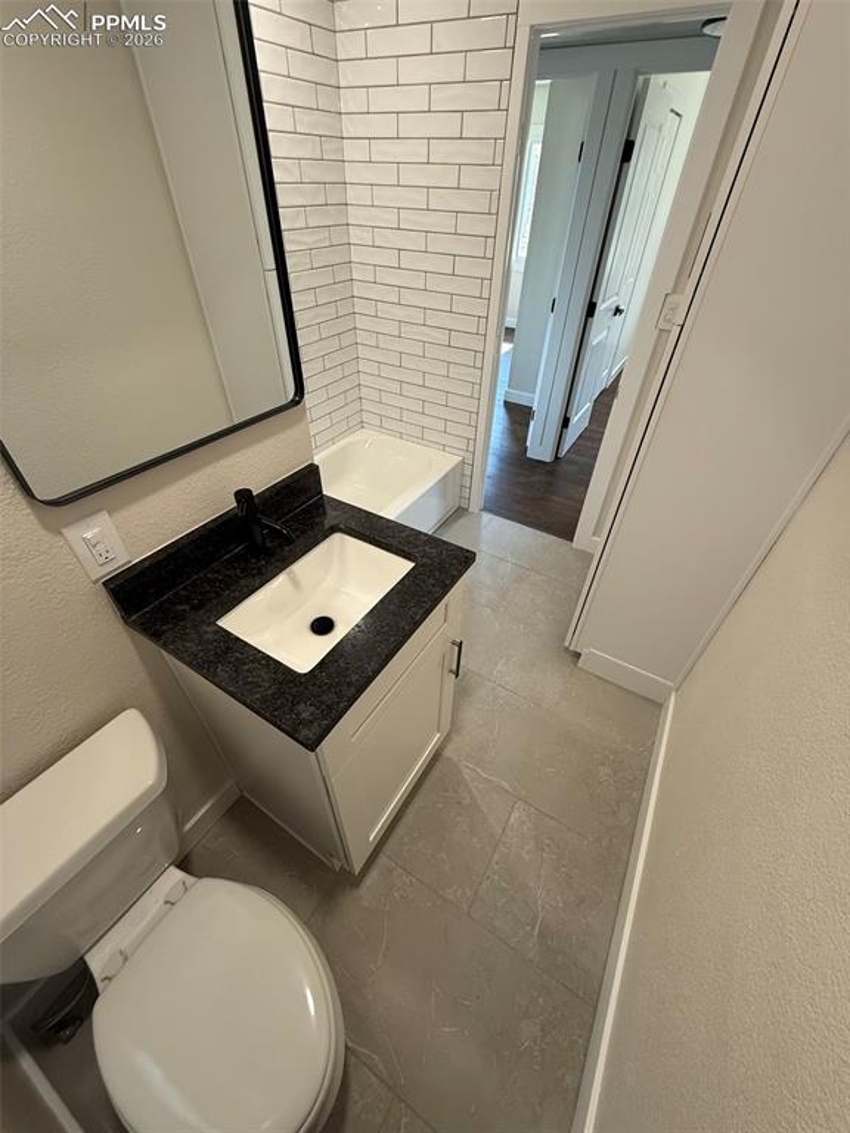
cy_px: 566
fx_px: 458
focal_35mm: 14
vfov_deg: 102.1
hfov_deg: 85.7
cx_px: 425
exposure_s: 1/120
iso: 200
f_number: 2.2
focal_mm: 2.22
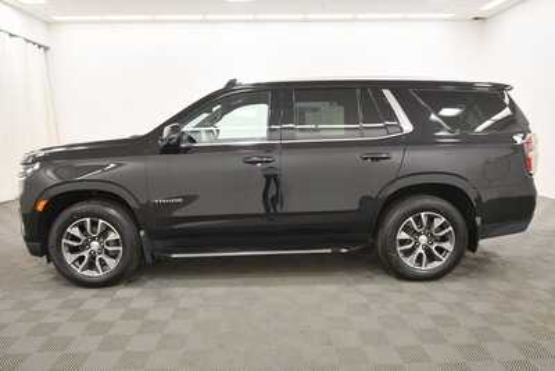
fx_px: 370
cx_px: 278
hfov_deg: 73.7
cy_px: 186
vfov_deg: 53.2
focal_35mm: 24
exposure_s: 1/125
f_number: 5.3
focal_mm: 16
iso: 1250
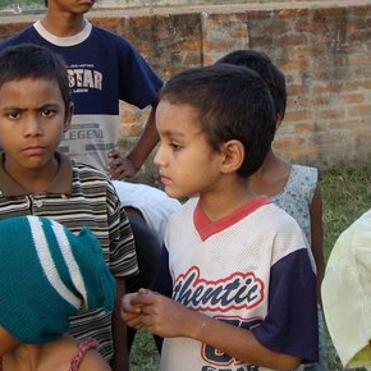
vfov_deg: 23.3
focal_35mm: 74
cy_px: 141
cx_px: 151
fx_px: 897
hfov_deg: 23.3
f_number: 2.7
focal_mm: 6.2
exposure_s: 1/100
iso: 100
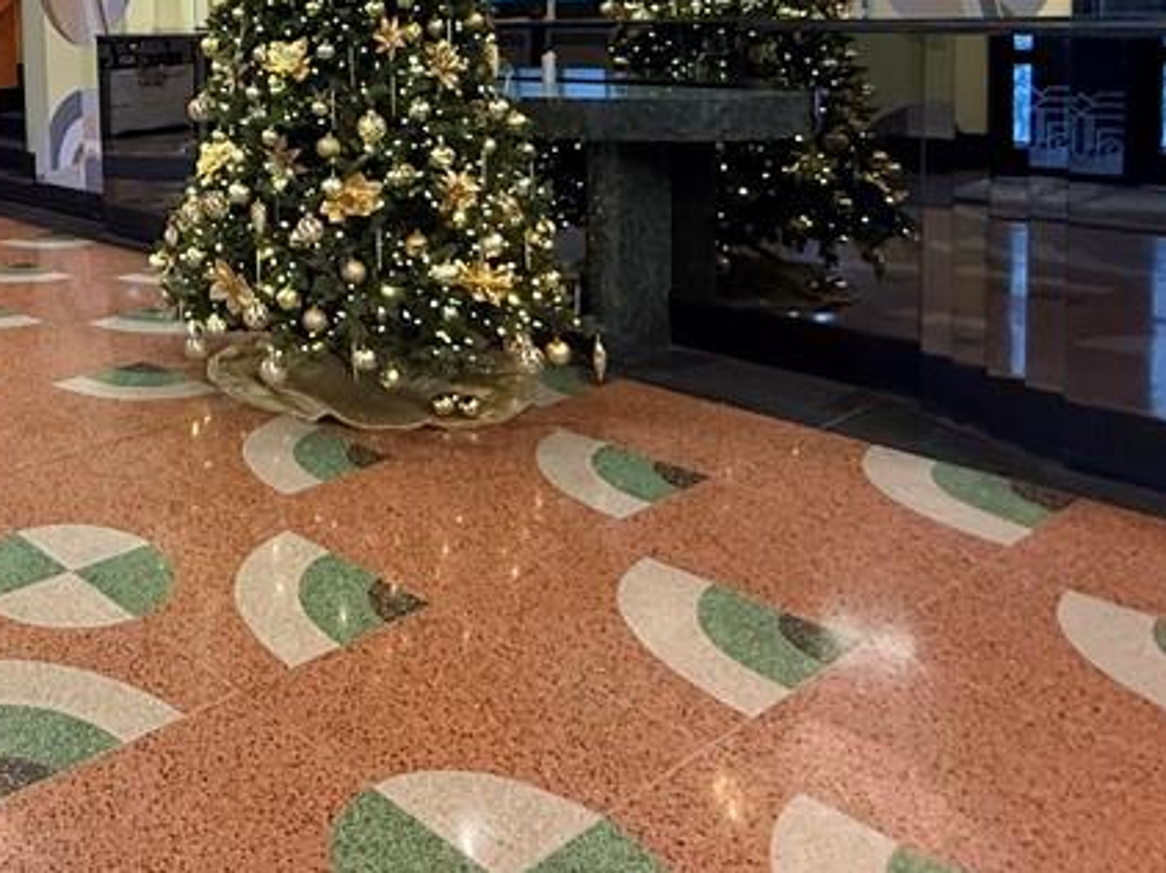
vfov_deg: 38.8
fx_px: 1145
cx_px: -36
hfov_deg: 44.6
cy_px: 86
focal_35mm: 34
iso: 640
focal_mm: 2.22
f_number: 2.2
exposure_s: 1/60
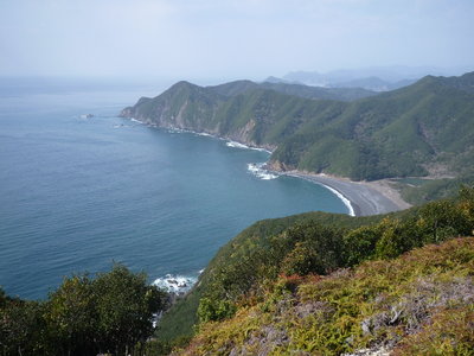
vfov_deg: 32.9
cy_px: 178
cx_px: 237
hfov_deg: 42.9
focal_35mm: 44
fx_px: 602
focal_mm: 7.8
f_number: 4.3
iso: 100
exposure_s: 1/640
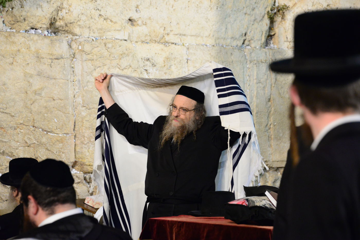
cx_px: 180
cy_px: 120
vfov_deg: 10.2
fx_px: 1350
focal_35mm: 135
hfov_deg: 15.2
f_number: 5.6
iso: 5000
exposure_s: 1/60
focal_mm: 135
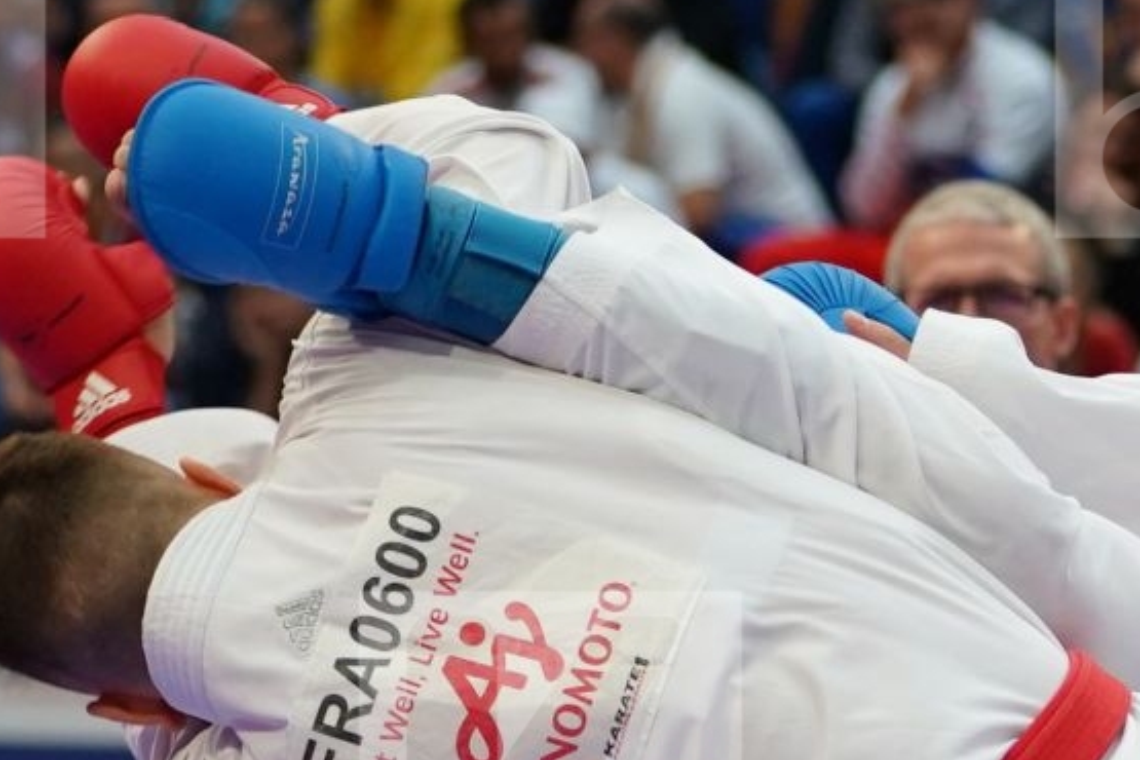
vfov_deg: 3.5
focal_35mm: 389
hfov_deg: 5.3
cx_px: 1247
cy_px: 778
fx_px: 12317
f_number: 2.8
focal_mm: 80
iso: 1250
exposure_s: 1/1000
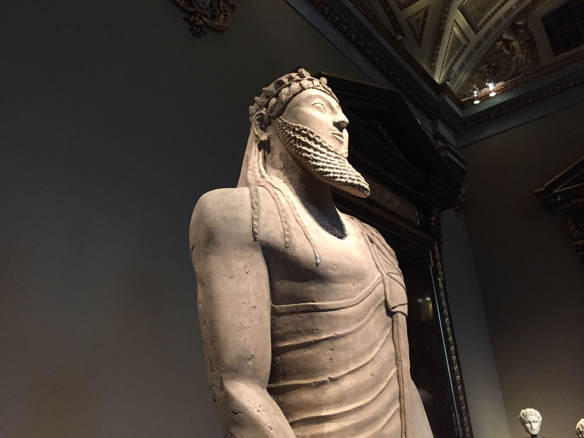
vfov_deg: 48.2
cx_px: 292
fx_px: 489
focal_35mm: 29
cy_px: 219
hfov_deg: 61.7
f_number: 2.2
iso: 250
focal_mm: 4.15
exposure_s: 1/20
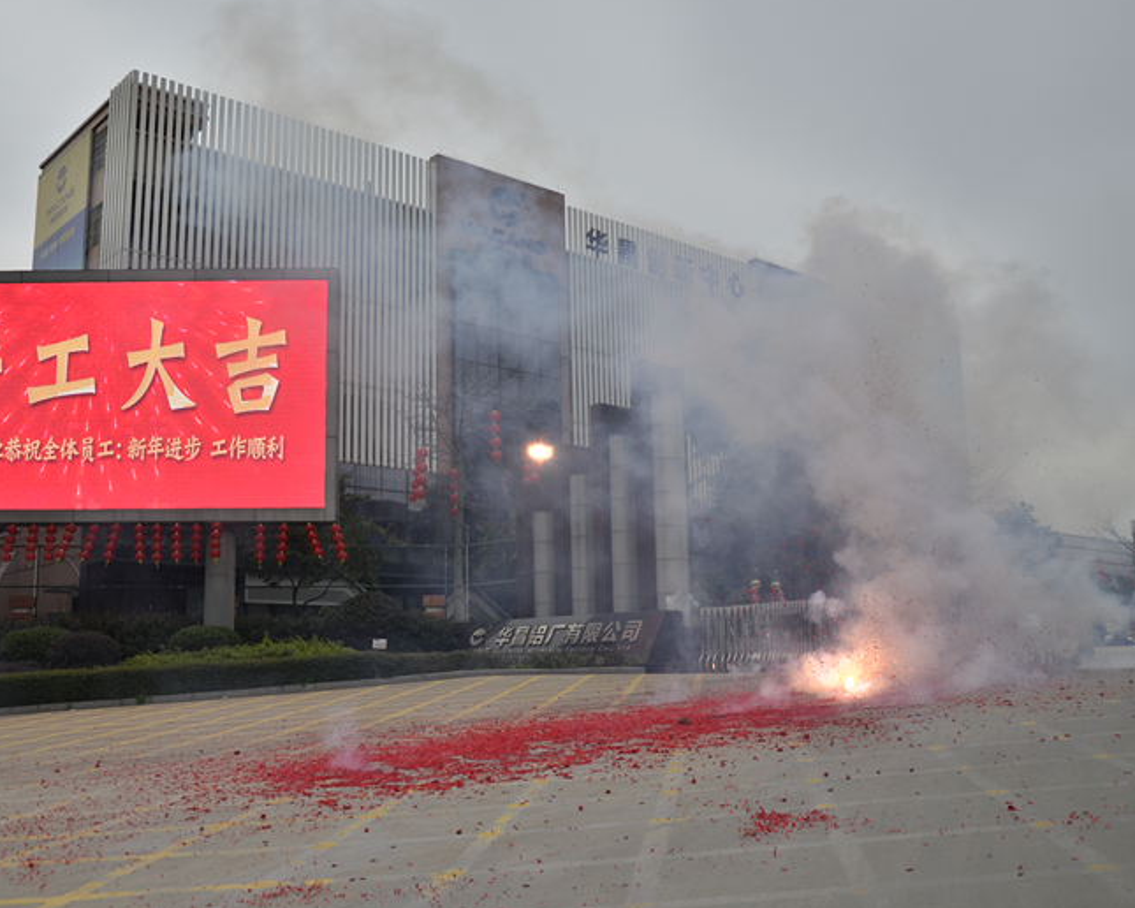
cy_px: 453
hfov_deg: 49.4
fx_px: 1229
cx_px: 473
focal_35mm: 37
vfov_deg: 40.6
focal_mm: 21
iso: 200
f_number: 5.6
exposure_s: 1/200
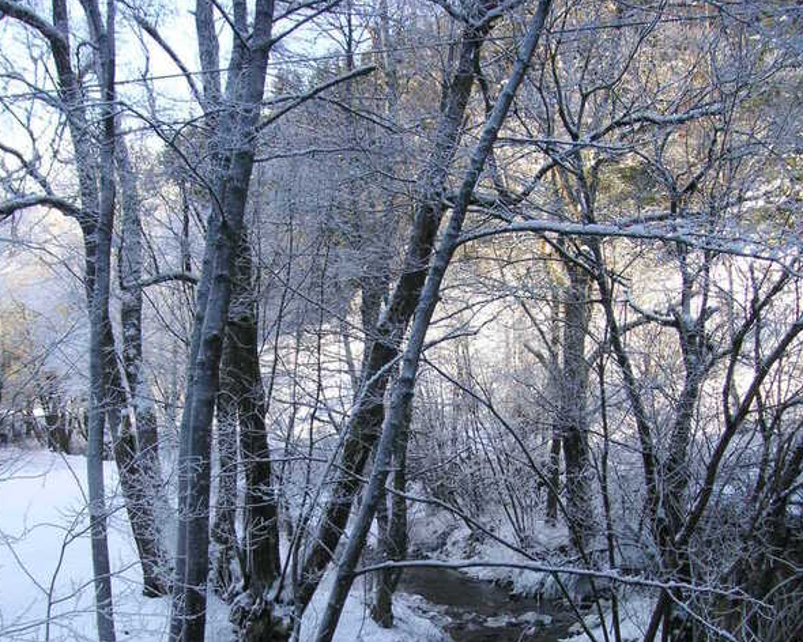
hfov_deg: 38.0
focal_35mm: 49
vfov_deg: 30.2
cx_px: 399
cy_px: 495
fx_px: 1165
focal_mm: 6.1
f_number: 2.8
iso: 50
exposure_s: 1/250
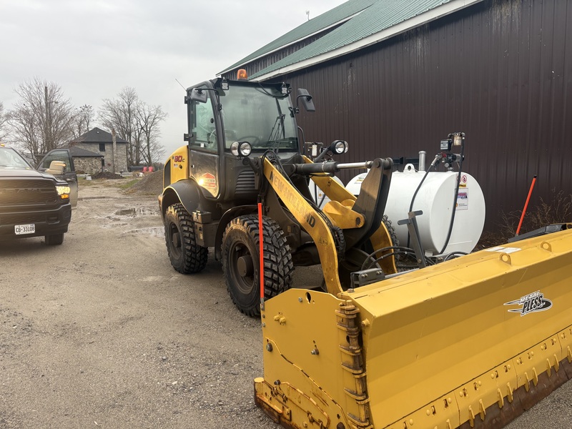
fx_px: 430
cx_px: 286
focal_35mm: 26
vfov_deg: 53.1
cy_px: 214
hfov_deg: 67.3
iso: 64
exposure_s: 1/121
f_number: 1.6
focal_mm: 5.96
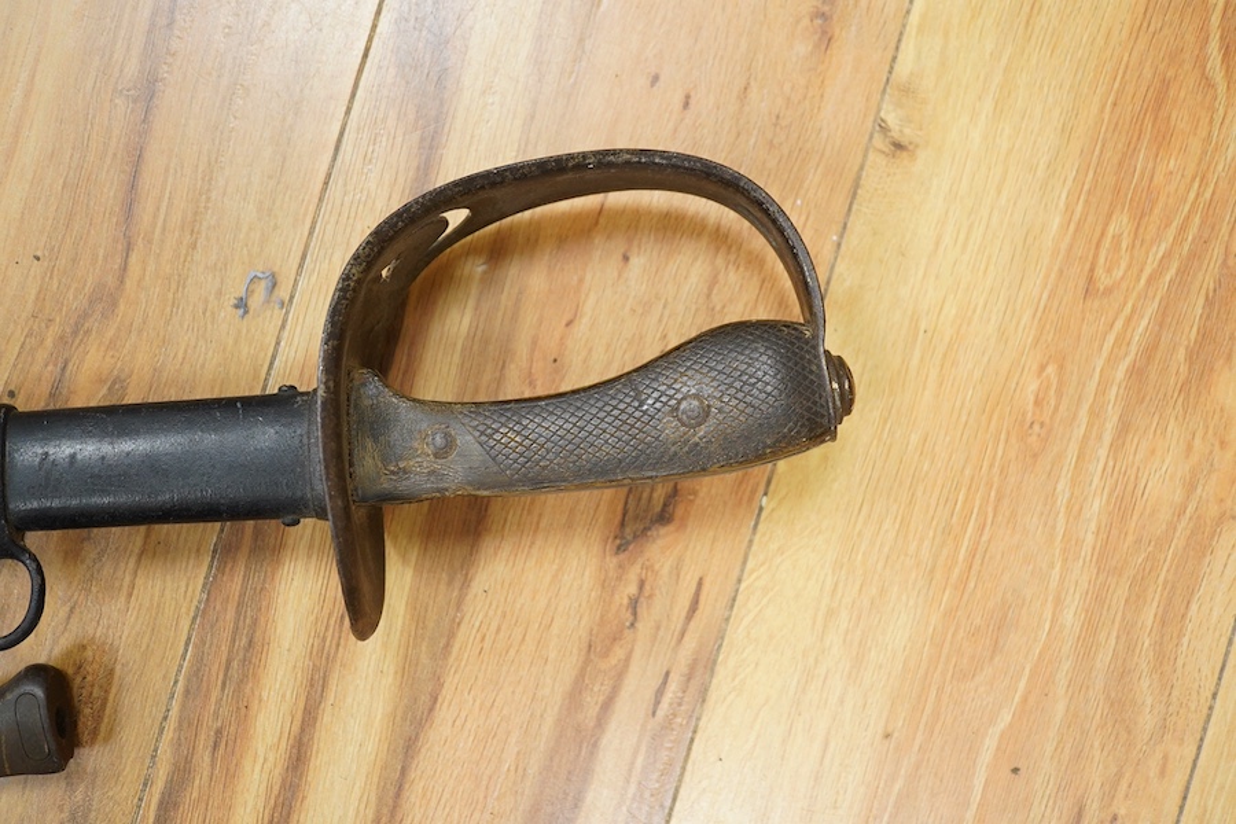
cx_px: 618
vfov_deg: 29.9
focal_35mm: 45
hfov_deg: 43.6
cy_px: 412
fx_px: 1545
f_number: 3.5
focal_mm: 30
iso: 1250
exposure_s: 1/125
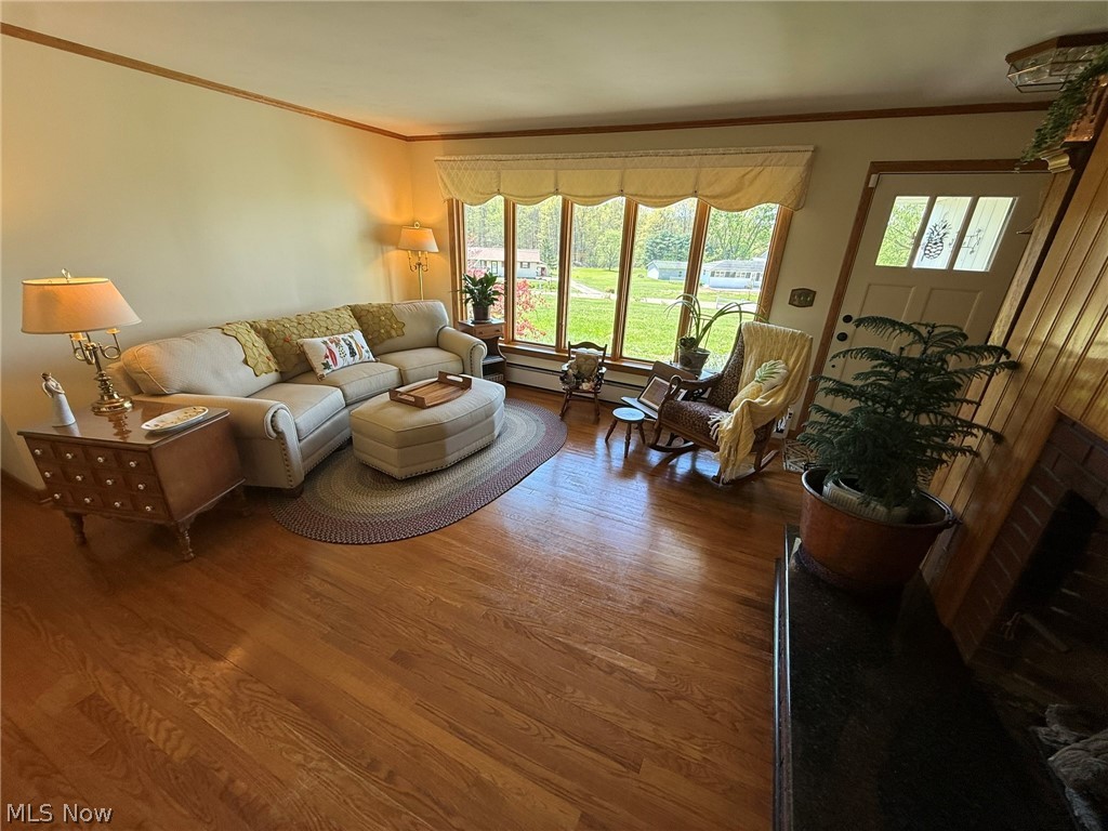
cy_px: 416
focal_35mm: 14
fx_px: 448
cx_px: 554
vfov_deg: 85.7
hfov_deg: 102.1
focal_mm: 2.22
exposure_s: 1/120
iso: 80
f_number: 2.2
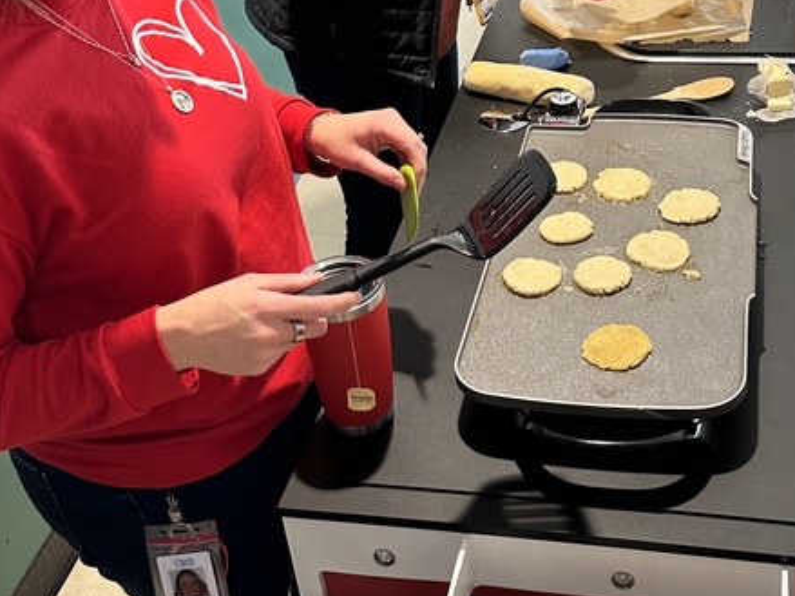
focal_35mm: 56
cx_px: 518
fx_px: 1286
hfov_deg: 34.1
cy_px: 168
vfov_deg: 25.8
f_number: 1.78
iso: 200
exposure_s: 1/120
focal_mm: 6.86
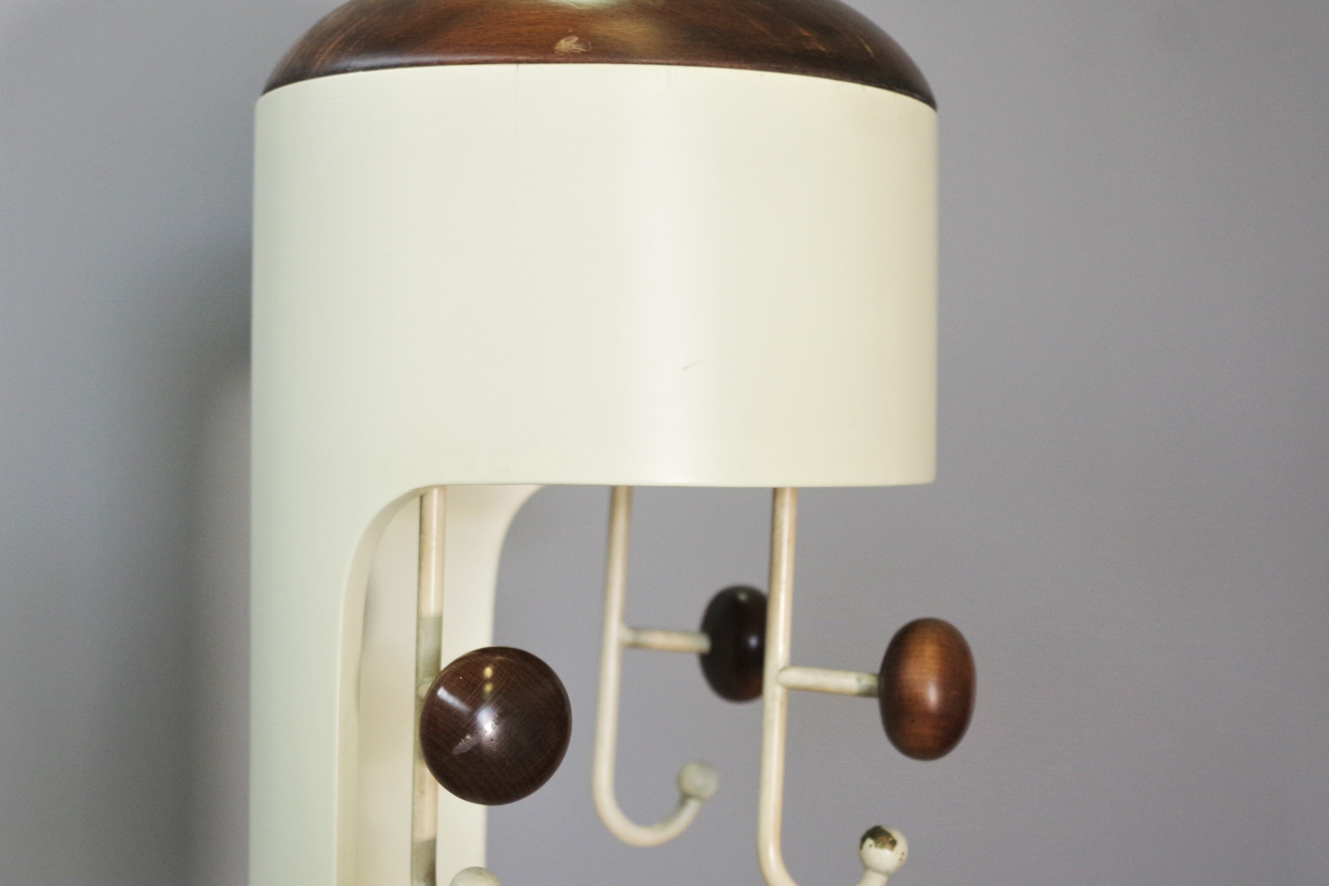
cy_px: 471
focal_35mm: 55
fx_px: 2030
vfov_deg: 24.6
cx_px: 542
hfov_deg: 36.1
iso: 800
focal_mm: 28.13
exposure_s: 1/60
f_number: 4
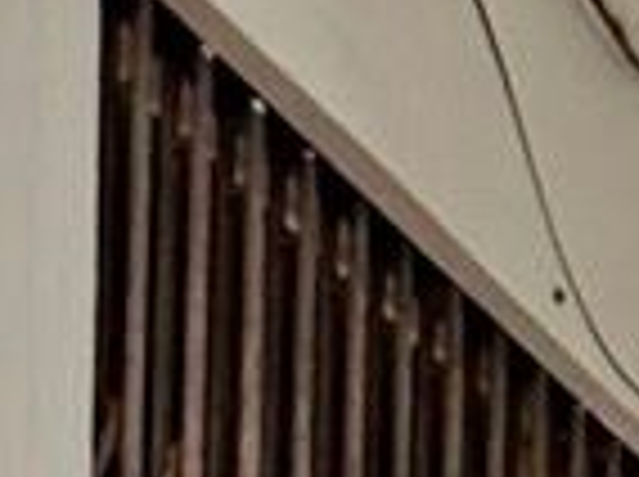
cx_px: -621
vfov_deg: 5.6
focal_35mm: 217
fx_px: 3999
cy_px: 2133
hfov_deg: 8.7
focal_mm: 2.69
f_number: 1.9
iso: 100
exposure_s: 1/60
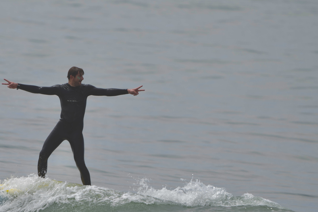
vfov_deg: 1.5
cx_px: 111
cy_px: 96
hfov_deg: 2.2
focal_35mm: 922
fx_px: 8143
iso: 100
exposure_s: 1/1000
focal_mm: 594
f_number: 6.3
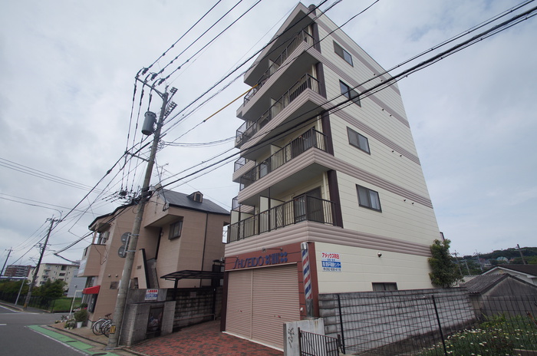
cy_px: 178
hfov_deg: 100.5
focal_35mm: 15
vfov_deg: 77.1
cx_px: 268
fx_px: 223
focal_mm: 10
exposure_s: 1/400
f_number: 7.1
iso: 100
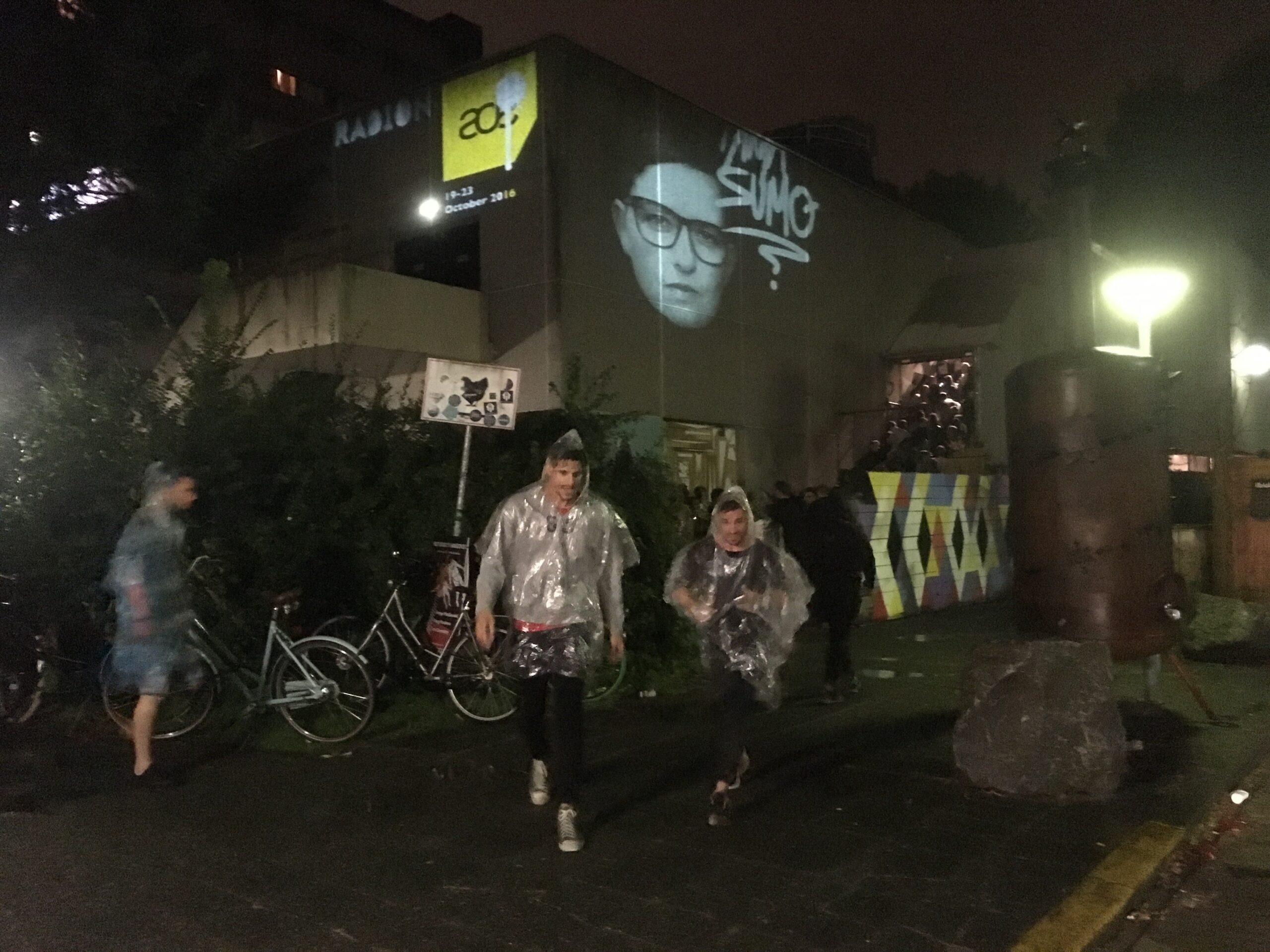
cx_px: 635
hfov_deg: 61.7
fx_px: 1064
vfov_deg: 48.2
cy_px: 476
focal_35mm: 29
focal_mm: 4.15
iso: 2000
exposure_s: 1/17
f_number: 2.2
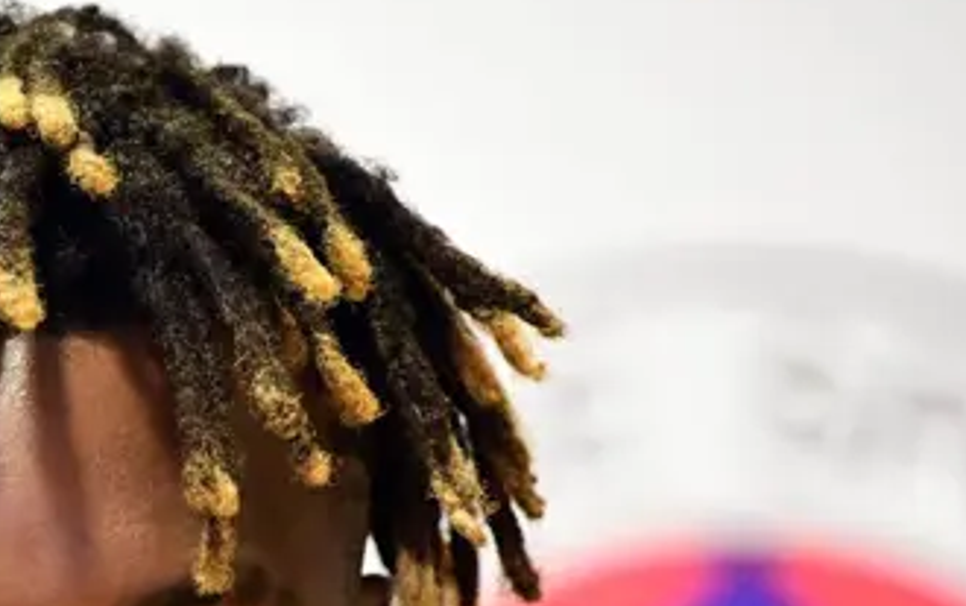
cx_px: -12
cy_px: 814
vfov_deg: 1.6
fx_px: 21452
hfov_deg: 2.6
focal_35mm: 814
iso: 2000
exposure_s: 1/80
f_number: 2.8
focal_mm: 200
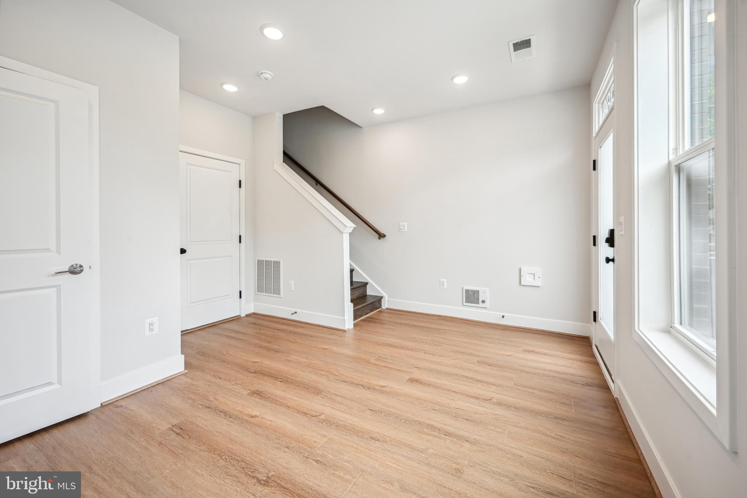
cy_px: 249
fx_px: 290
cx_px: 374
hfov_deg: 104.3
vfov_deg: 81.2
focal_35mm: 14
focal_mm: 14
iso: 200
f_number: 9
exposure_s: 1/30
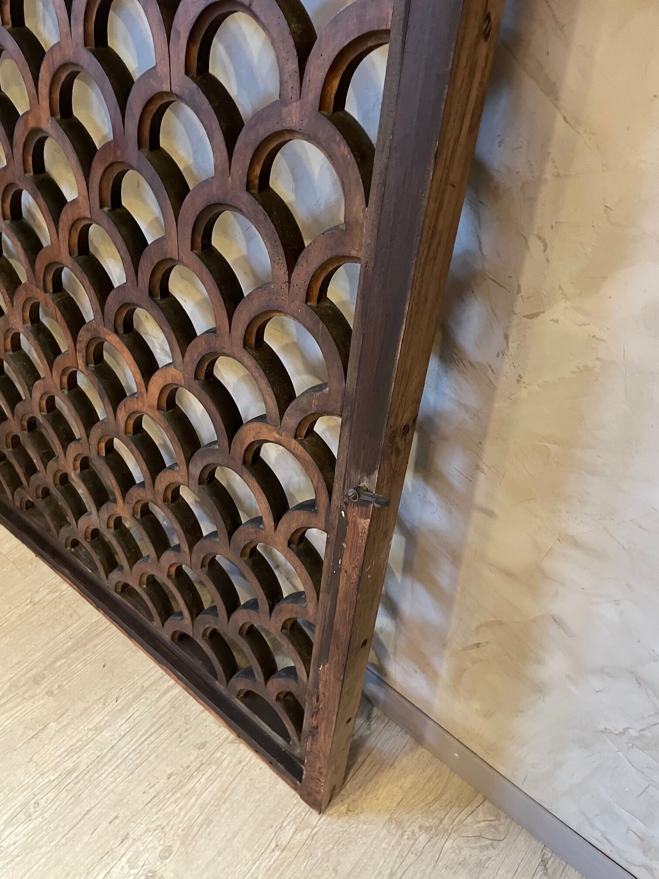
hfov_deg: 53.1
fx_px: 660
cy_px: 440
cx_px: 330
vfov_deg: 67.3
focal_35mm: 26
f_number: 1.6
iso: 640
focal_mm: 4.2
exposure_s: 1/25
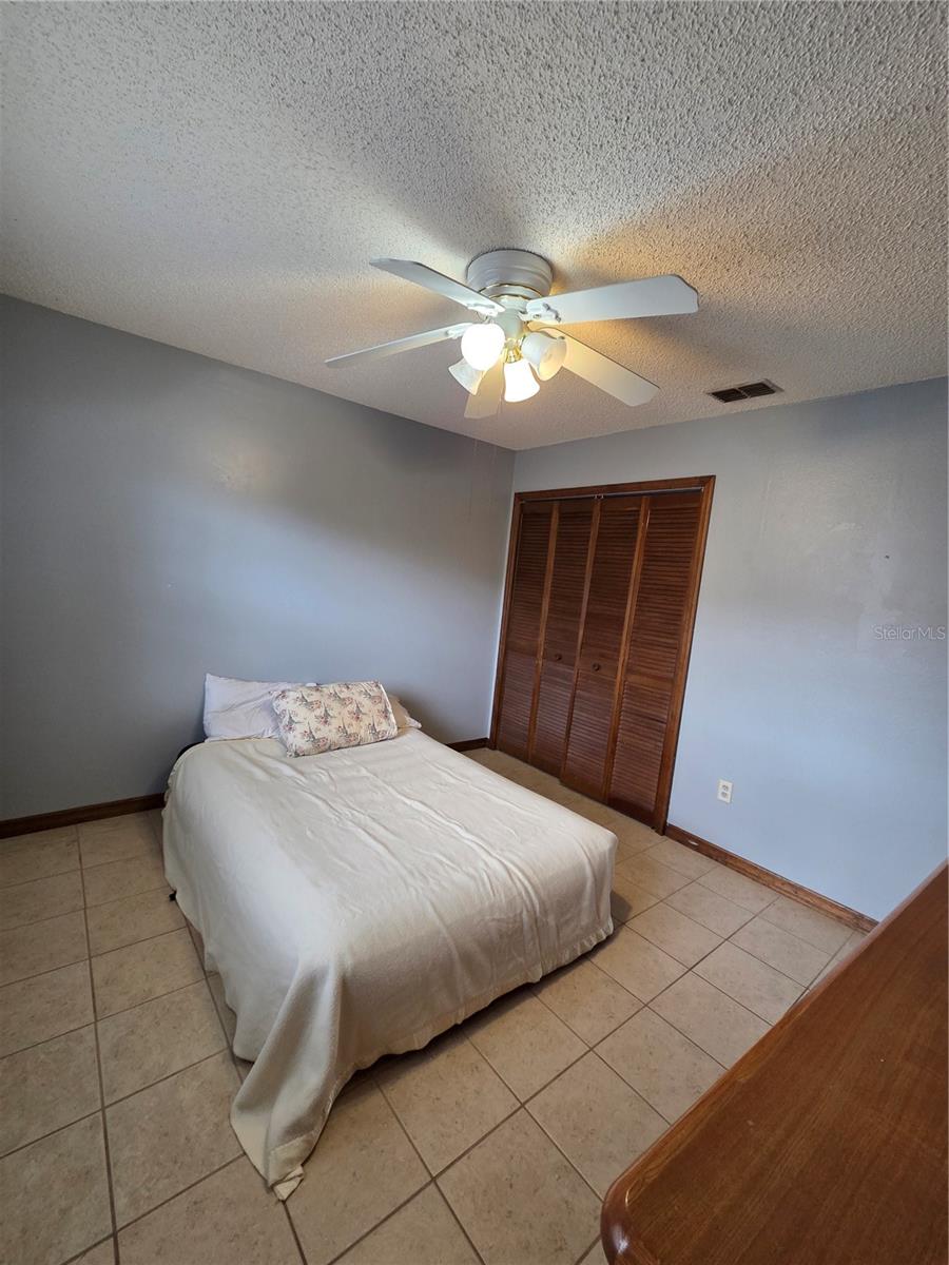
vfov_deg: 106.2
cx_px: 474
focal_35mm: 13
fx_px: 475
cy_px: 632
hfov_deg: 89.9
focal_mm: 2.2
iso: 250
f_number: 2.2
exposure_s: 1/60
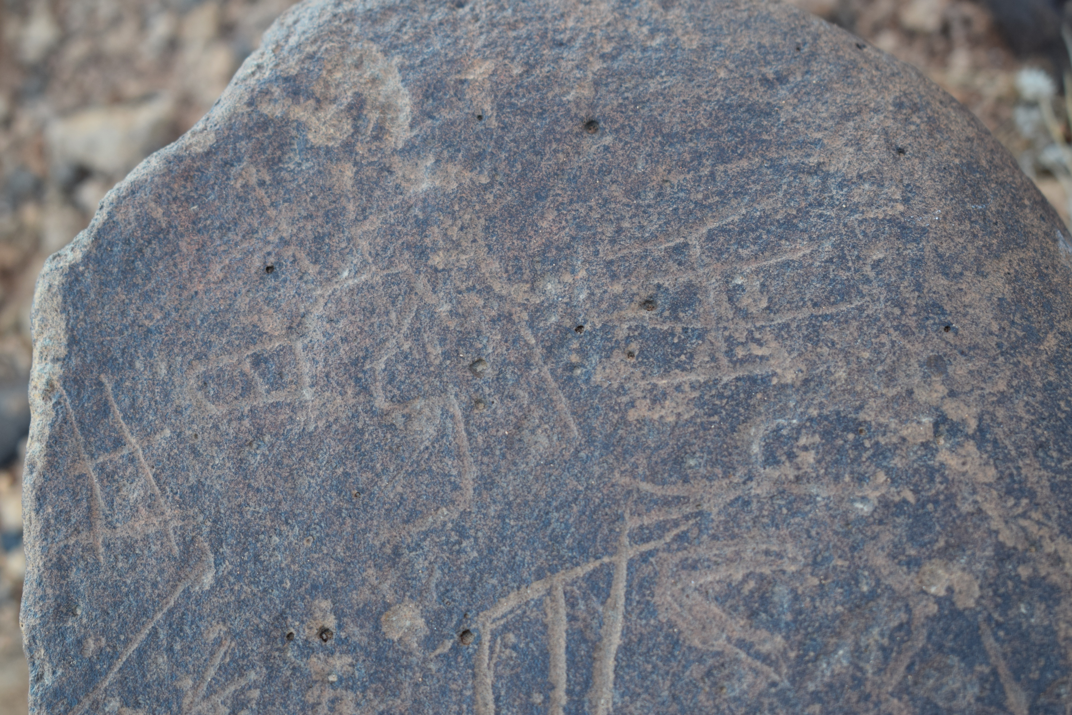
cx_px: 536
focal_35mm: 72
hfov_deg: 28.1
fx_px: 2144
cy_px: 358
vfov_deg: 18.9
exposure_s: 1/125
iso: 400
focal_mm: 48
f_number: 6.3
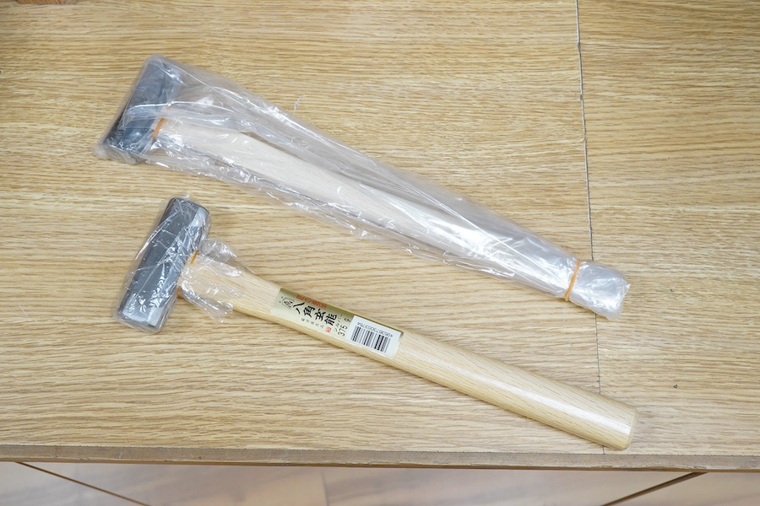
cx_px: 380
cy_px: 253
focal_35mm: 45
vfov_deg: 29.9
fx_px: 950
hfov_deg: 43.6
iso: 2500
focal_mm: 30
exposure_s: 1/100
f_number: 11
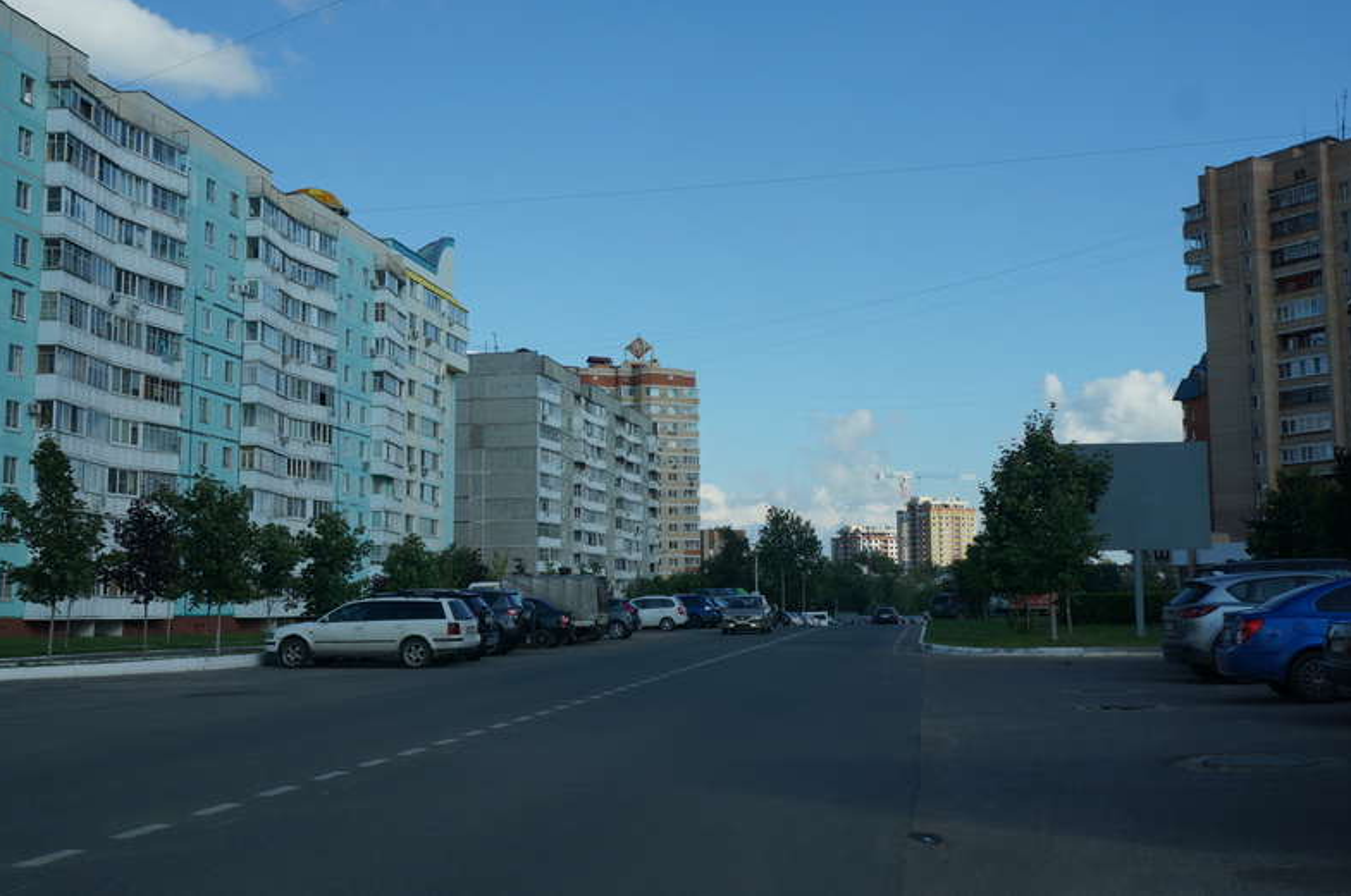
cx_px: 661
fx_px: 1461
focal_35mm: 39
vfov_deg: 34.1
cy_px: 413
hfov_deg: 49.6
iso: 200
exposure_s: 1/400
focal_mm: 24
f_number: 9
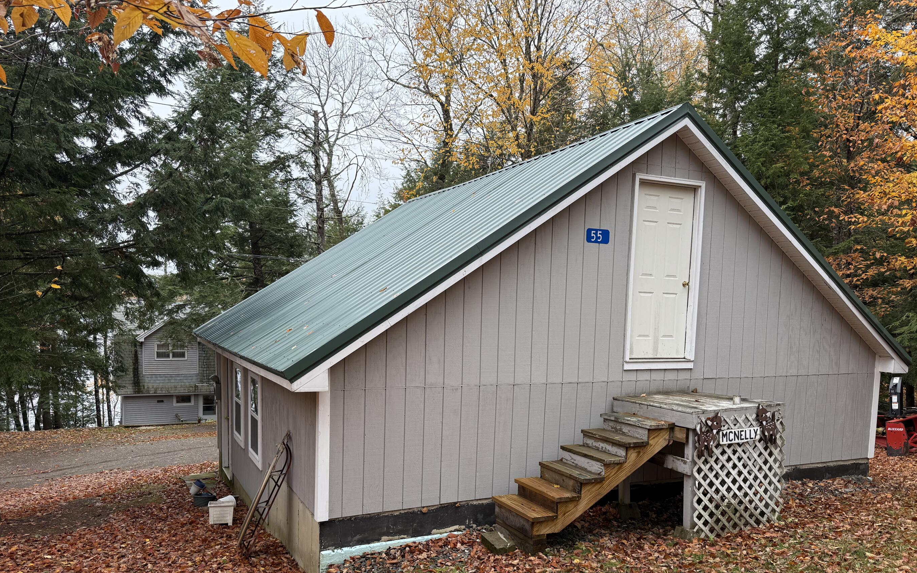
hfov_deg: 66.4
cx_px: 486
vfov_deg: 44.1
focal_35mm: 28
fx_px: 700
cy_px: 362
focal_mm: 6.76
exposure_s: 1/484
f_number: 1.78
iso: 100
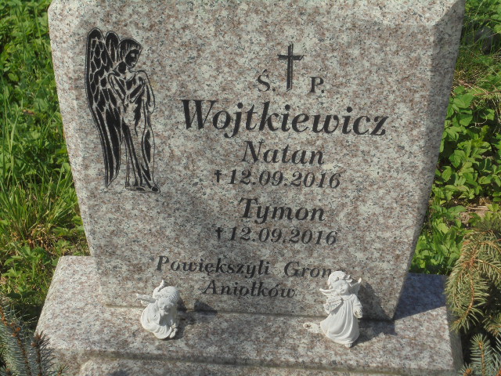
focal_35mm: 73
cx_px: 250
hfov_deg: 26.7
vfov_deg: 20.2
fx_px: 1057
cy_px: 188
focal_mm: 13.1
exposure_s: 1/500
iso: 100
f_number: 6.1
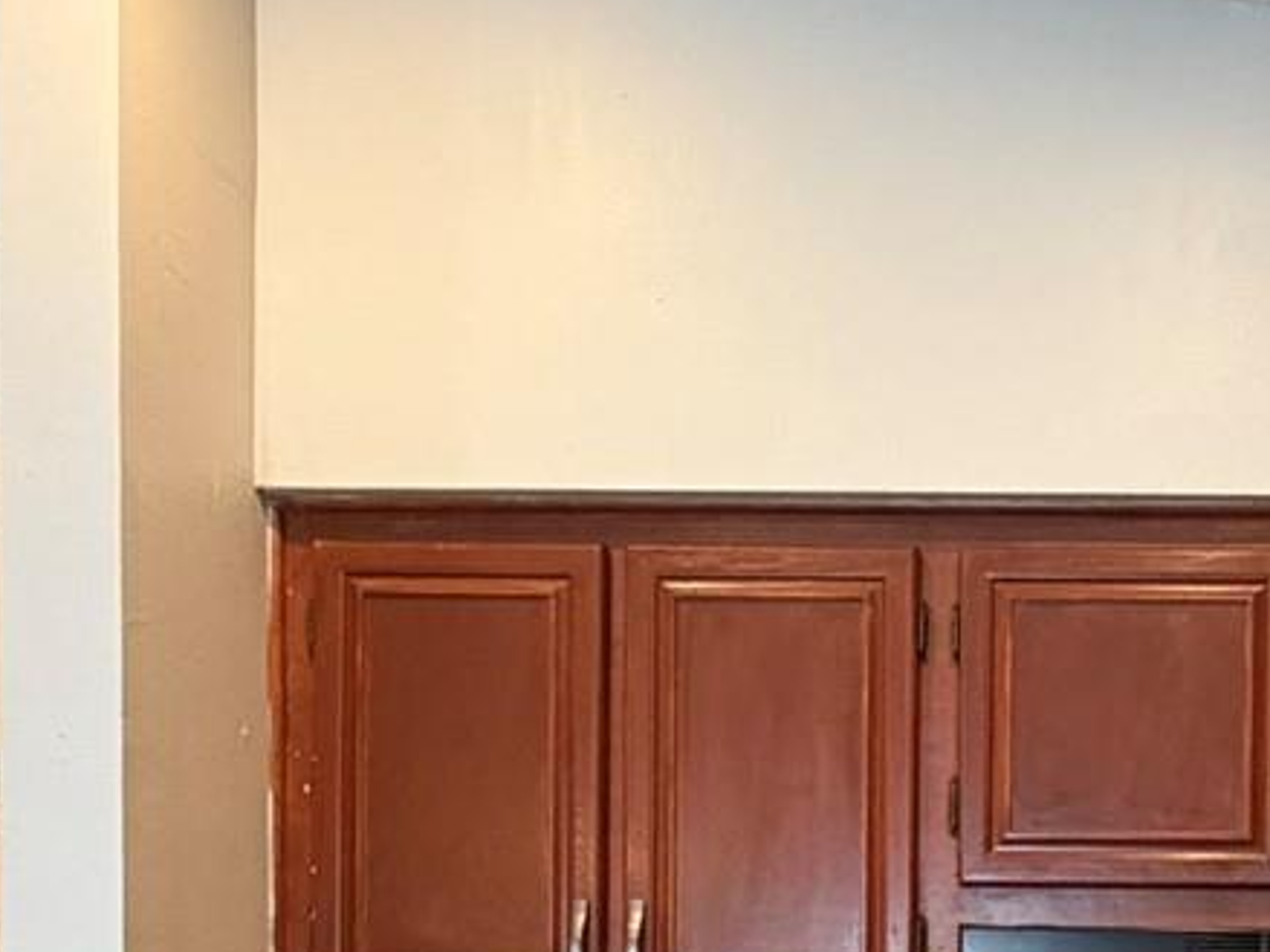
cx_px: 1137
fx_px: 1871
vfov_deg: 25.5
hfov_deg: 35.4
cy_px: 1155
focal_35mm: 51
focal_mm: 2.22
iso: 320
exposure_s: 1/60
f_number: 2.2
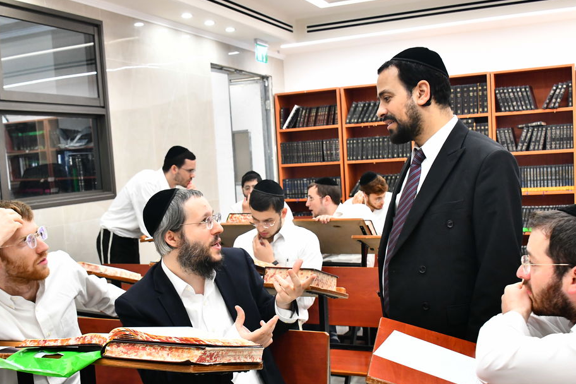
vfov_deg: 31.1
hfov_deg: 45.4
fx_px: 688
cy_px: 231
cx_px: 256
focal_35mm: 43
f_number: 5.6
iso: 2000
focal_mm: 28
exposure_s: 1/125
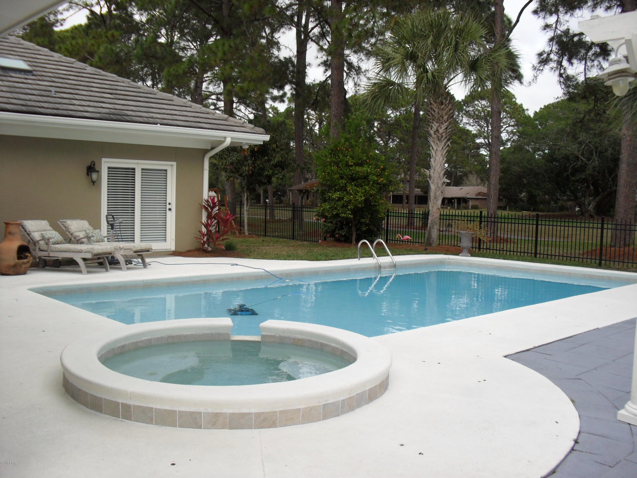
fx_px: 644
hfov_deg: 52.6
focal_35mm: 35
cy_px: 239
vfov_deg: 40.7
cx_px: 318
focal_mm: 6.3
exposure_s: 1/180
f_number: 3.2
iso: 100
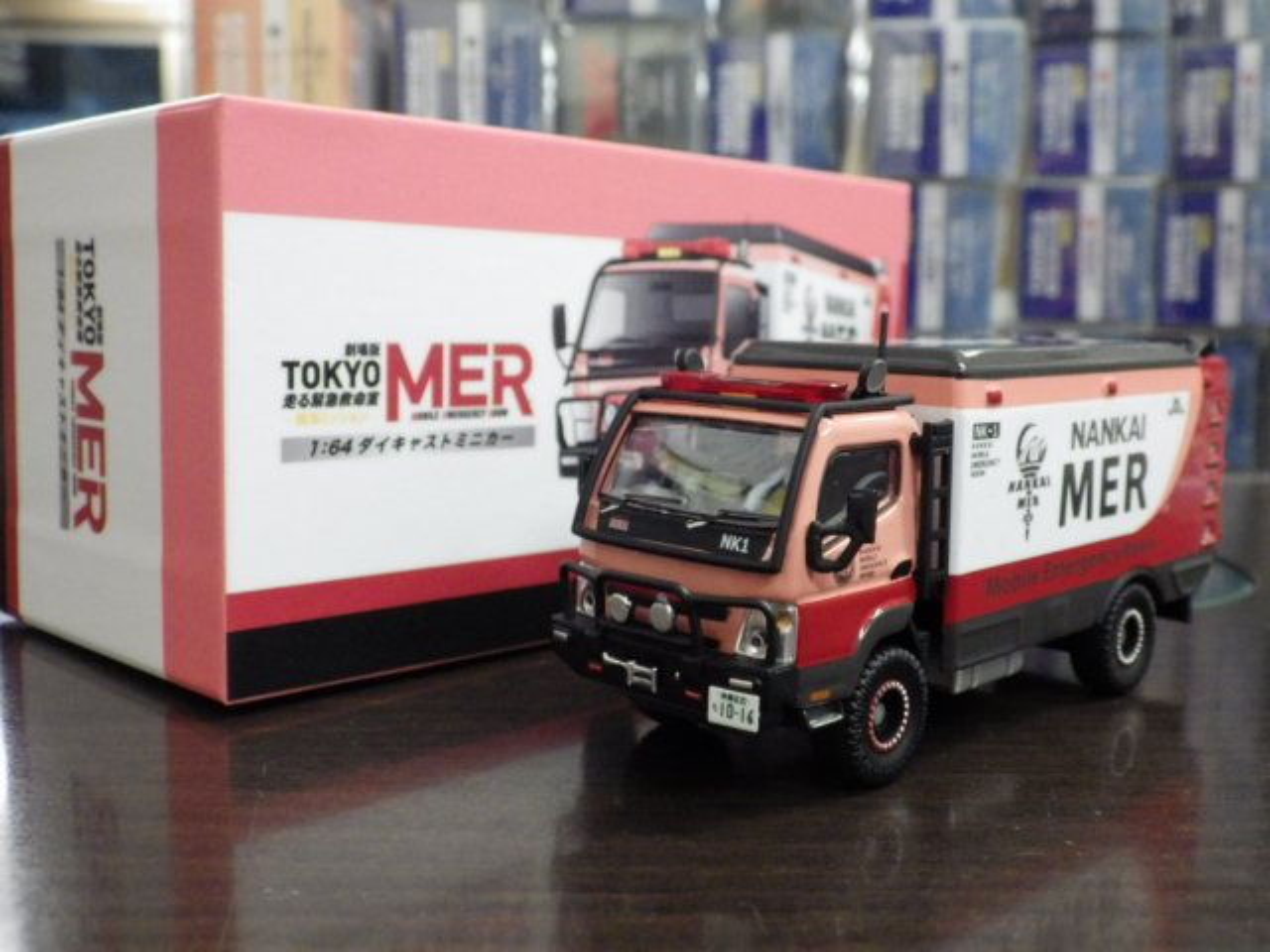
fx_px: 1504
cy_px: 476
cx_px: 635
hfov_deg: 45.8
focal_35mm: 41
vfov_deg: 35.1
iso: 800
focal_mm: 7.4
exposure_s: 1/40
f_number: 3.6
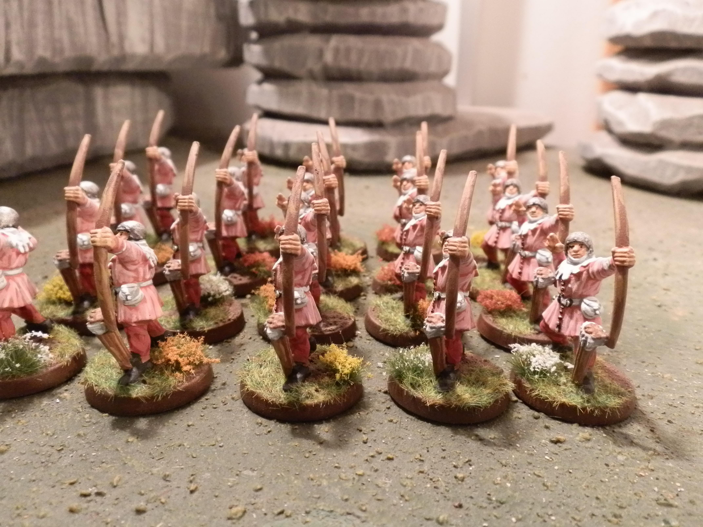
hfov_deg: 63.4
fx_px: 569
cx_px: 352
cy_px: 264
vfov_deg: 49.7
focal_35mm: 28
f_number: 3.1
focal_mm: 5
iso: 400
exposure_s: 1/60
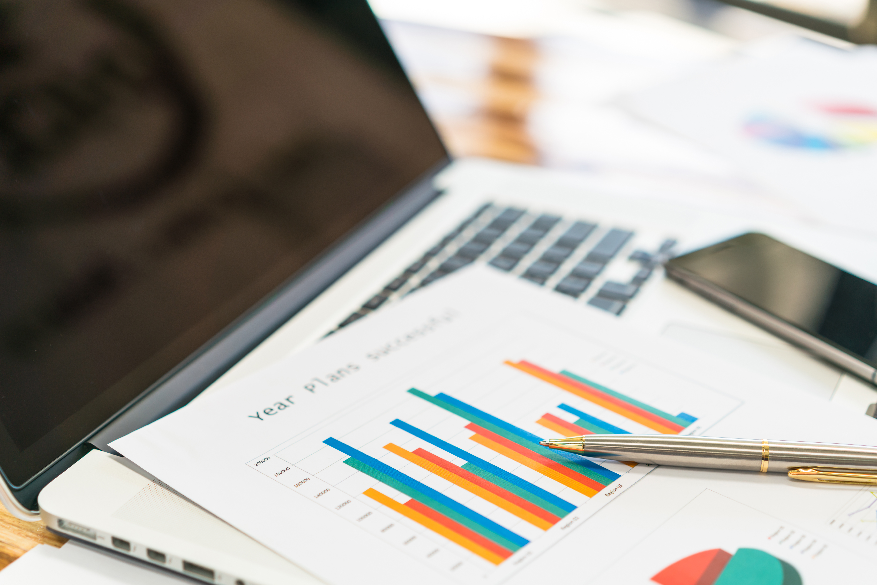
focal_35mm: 55
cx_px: 438
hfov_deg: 36.2
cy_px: 292
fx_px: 1340
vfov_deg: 24.6
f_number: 2.8
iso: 100
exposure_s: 1/160
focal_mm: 55
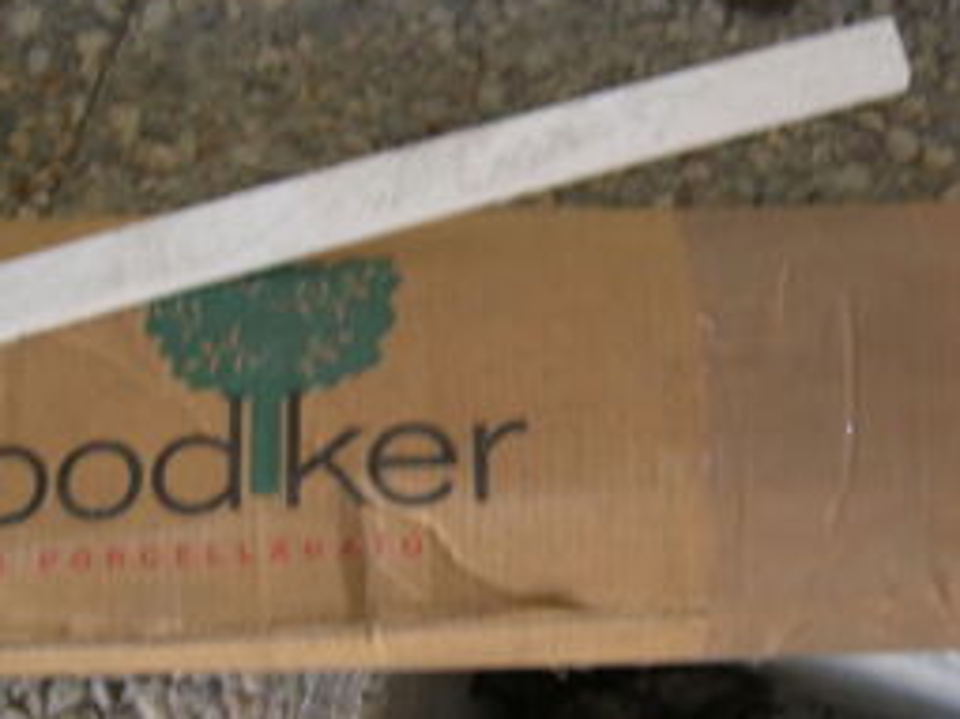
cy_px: 386
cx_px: 663
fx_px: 1774
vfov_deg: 22.9
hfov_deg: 30.0
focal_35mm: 64
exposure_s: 1/30
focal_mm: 5.7
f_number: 2.9
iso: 50
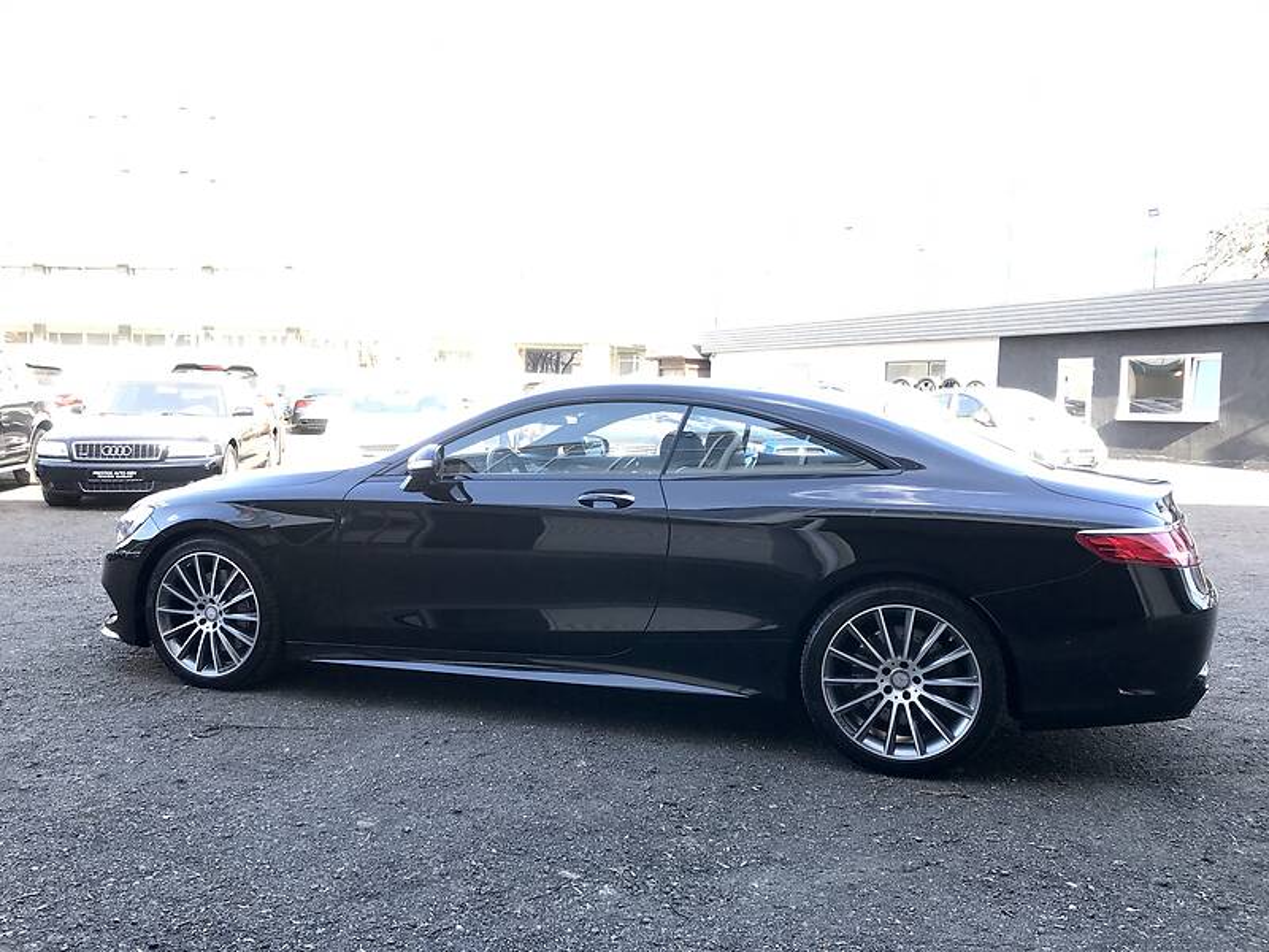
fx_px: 1026
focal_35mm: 28
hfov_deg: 63.4
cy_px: 476
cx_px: 634
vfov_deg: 49.7
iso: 20
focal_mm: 4
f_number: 1.8
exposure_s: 1/187
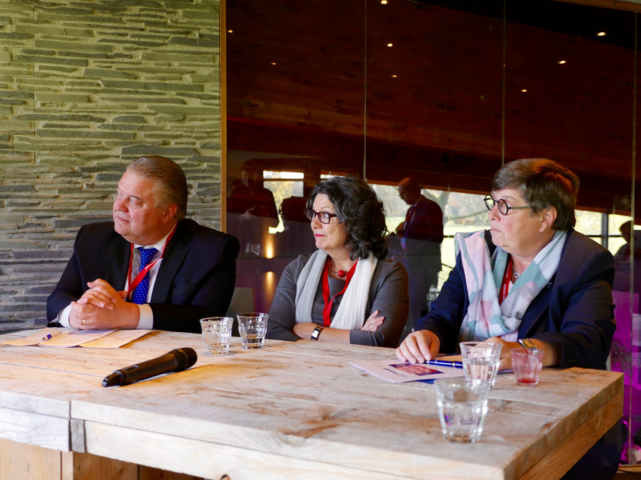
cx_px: 320
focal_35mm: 46
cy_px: 240
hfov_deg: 41.2
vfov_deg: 31.5
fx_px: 852
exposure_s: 1/60
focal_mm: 23
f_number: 2.8
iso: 1000
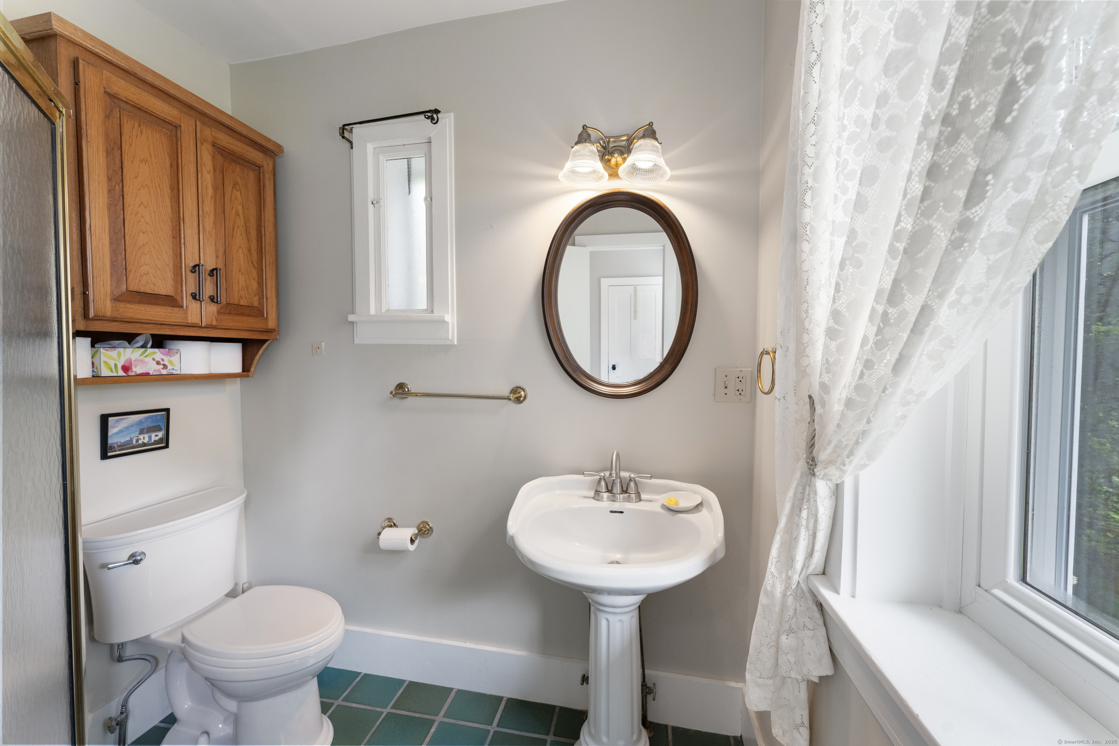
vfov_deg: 81.2
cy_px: 373
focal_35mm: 14
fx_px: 435
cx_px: 560
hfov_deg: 104.3
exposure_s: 1/25
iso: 800
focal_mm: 14
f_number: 8
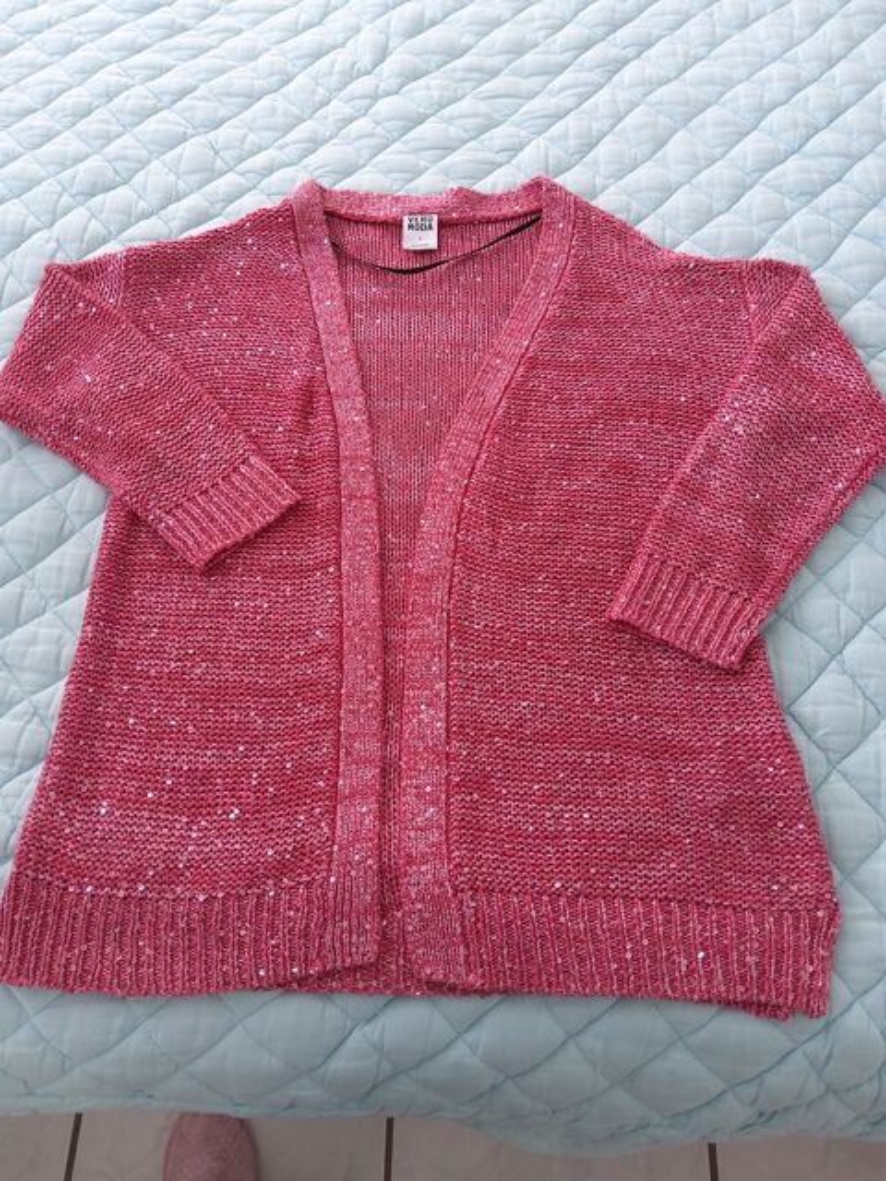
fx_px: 887
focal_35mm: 26
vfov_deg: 67.3
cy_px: 590
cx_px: 443
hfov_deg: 53.1
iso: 50
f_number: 2
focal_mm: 3.08
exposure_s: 1/100
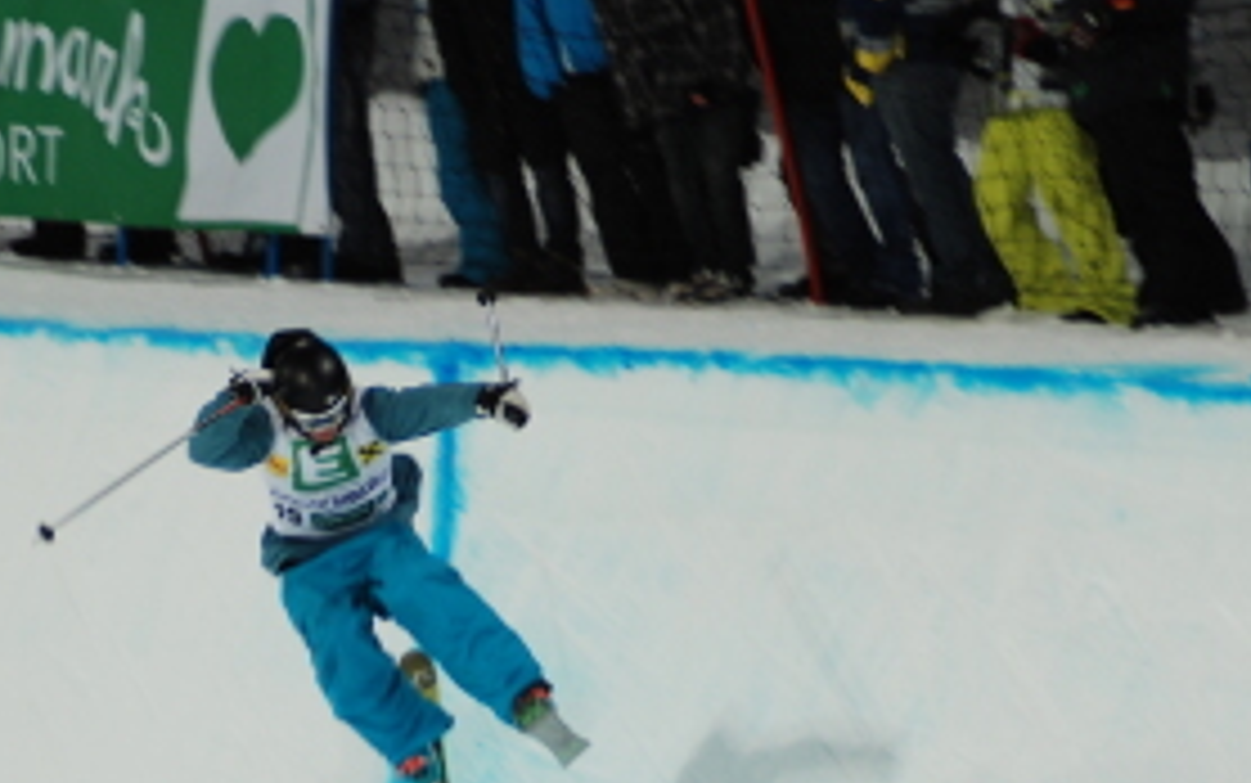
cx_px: 378
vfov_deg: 3.8
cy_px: 675
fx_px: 11733
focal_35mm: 344
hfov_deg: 6.1
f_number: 4.2
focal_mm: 130
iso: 400
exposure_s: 1/200
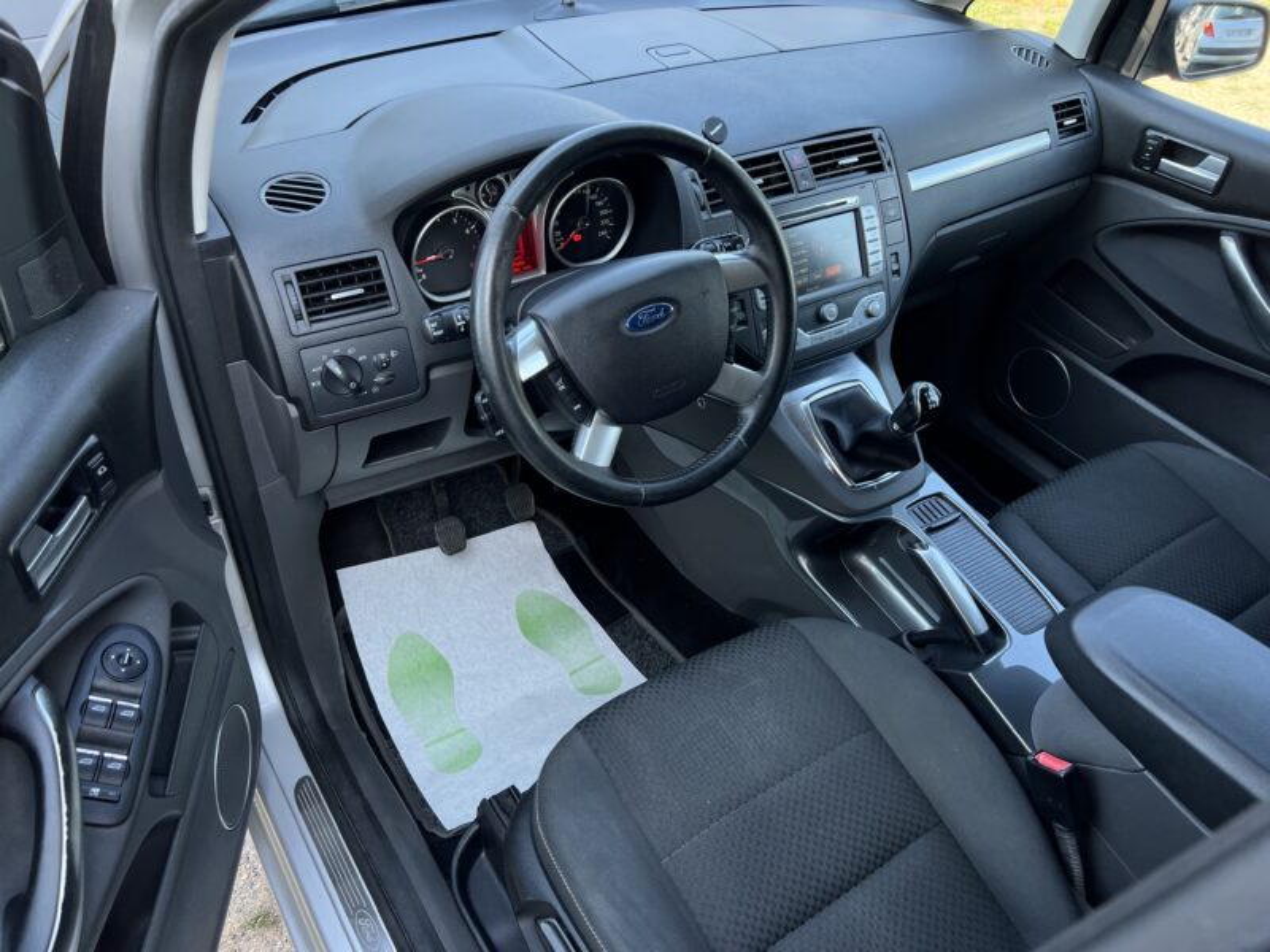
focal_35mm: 26
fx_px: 954
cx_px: 635
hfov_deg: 67.3
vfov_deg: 53.1
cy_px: 476
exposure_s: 1/313
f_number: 1.5
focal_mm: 5.7
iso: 50
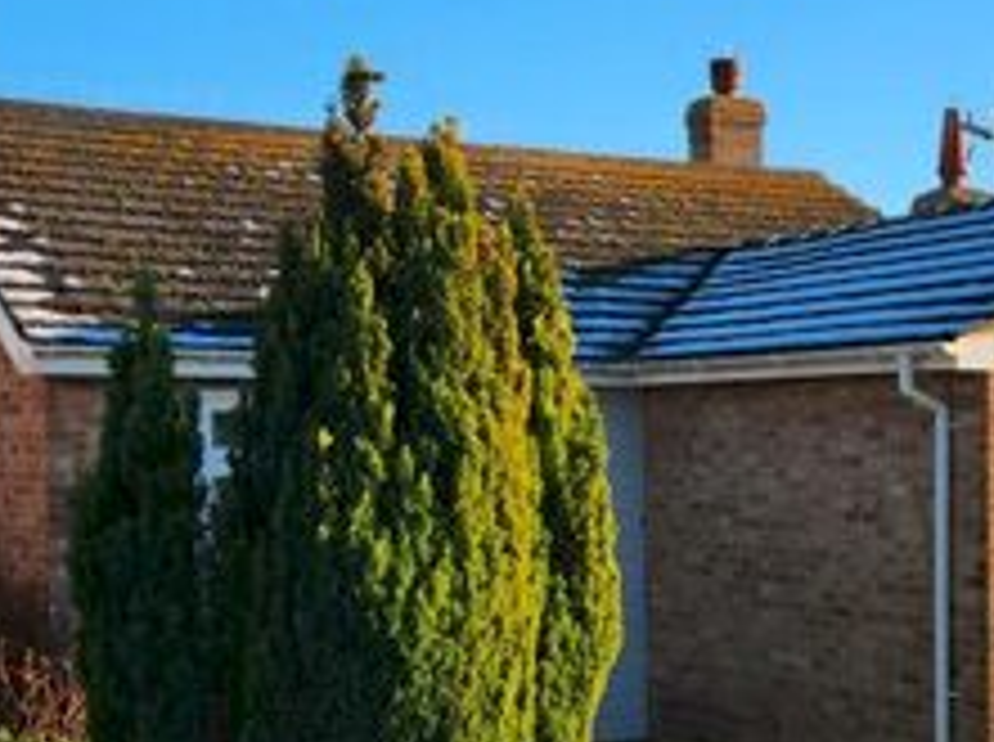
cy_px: 533
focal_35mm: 73
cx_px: 868
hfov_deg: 26.0
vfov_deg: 20.0
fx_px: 2093
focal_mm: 5.4
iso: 20
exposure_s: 1/836
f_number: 1.8
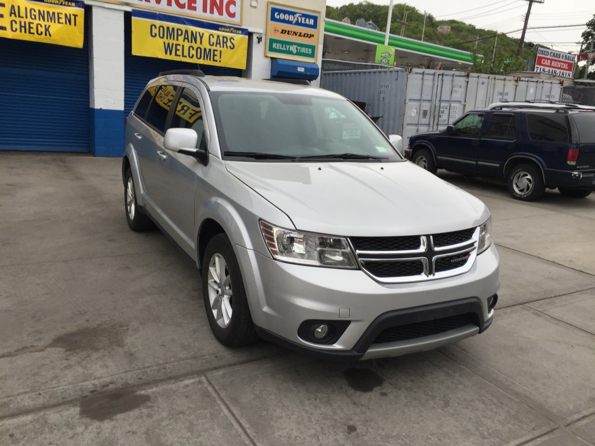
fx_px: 498
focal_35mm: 29
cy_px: 223
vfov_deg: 48.2
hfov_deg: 61.7
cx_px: 298
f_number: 2.2
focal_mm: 4.15
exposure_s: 1/311
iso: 32
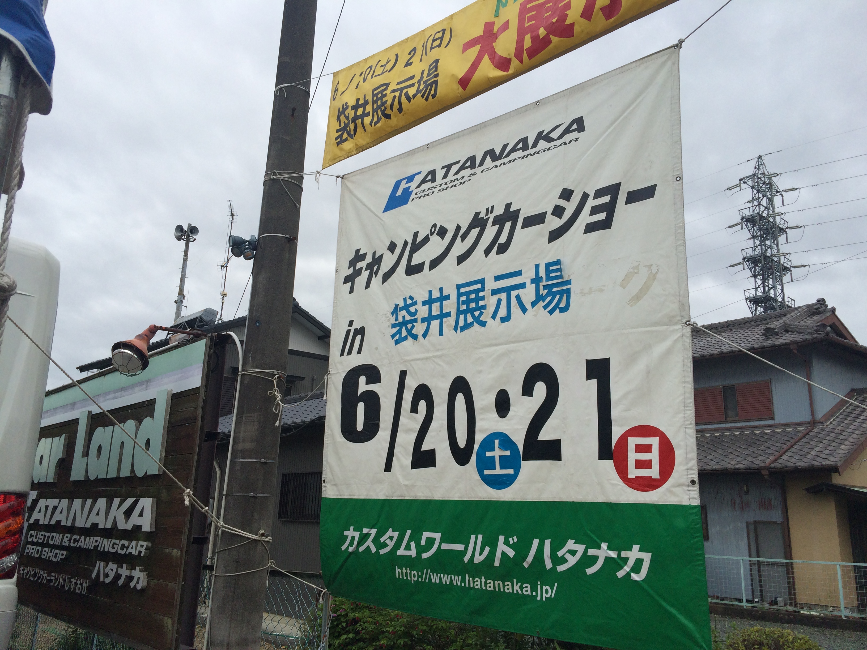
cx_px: 434
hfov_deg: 61.7
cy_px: 325
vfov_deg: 48.2
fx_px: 726
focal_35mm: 29
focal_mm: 4.15
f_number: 2.2
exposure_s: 1/2564
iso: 32
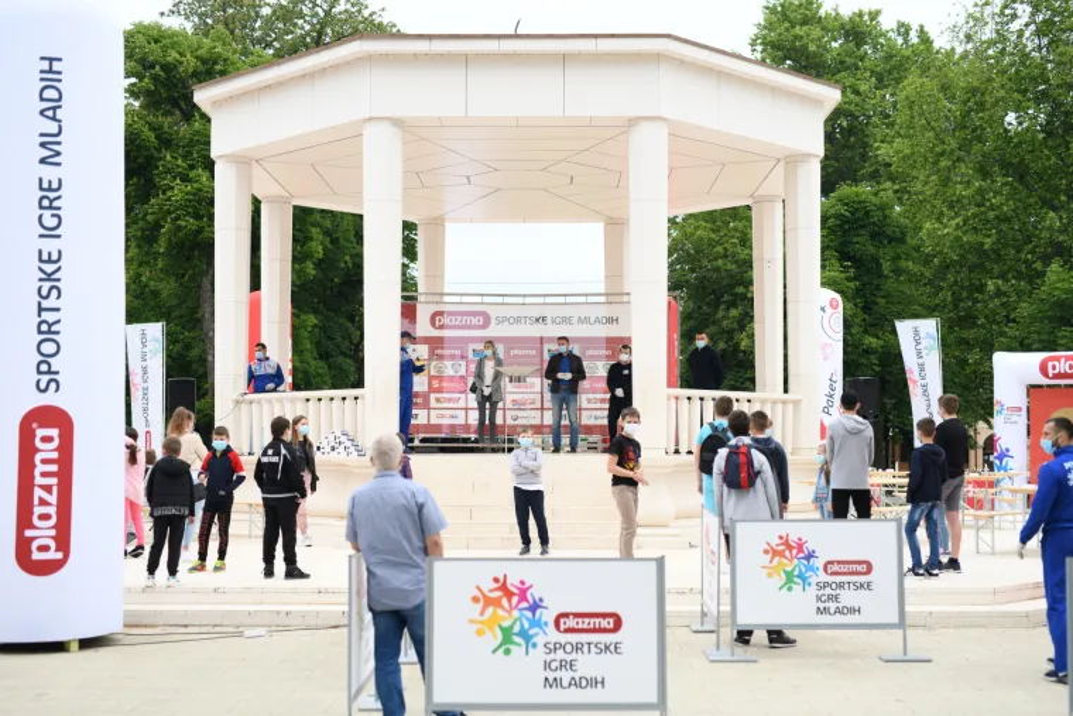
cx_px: 536
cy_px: 358
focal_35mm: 50
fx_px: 1490
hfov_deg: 39.6
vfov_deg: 27.0
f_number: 2.5
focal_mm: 50
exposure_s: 1/1250
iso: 125
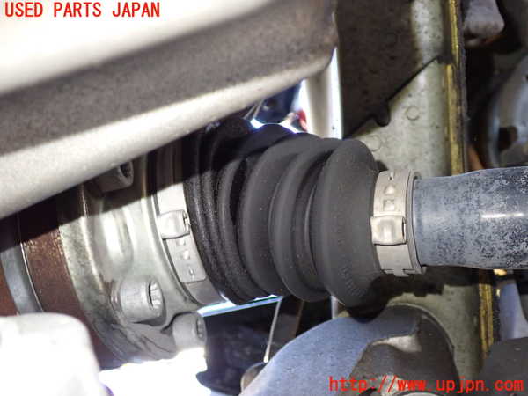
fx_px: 580
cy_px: 198
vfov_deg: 37.7
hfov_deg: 49.0
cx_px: 264
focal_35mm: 38
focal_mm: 6.83
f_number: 2.7
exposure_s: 1/25
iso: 800
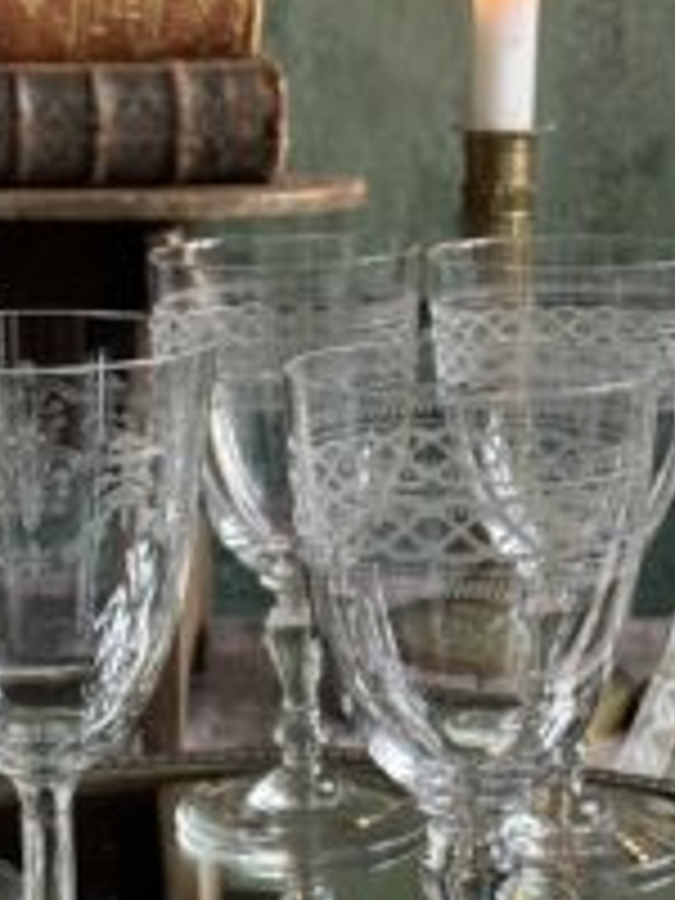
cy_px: 634
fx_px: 2496
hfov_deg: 15.4
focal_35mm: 96
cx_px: 396
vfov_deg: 20.3
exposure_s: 1/60
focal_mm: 6.86
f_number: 1.78
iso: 125
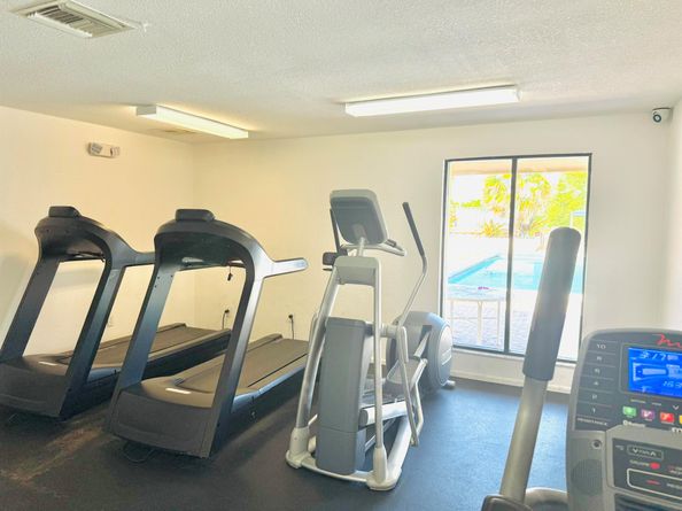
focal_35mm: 24
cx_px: 341
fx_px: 473
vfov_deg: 56.8
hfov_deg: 71.6
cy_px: 256
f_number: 1.78
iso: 80
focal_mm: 6.76
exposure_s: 1/303
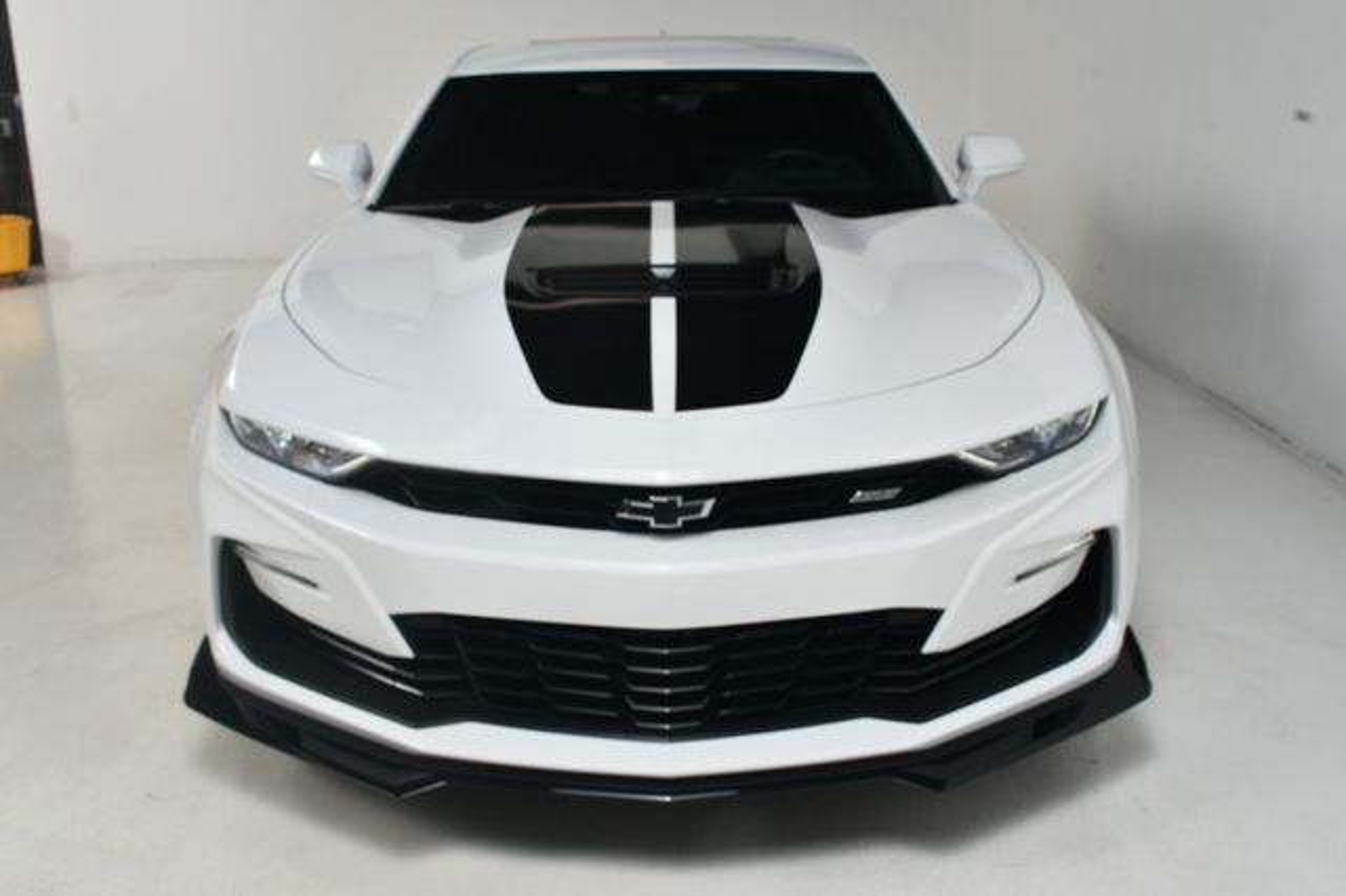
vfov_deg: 33.4
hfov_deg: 48.5
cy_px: 448
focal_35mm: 40
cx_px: 673
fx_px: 1495
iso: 100
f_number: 14
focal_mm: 27
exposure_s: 1/160
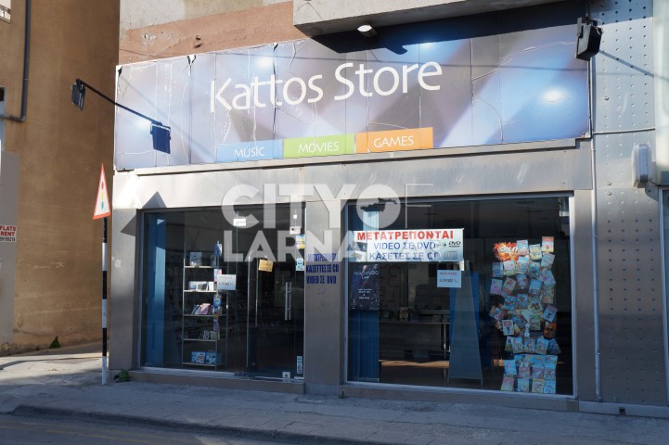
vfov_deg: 38.3
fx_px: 641
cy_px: 222
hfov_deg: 55.1
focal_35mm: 34
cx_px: 334
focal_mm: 23
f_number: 8
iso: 100
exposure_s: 1/250
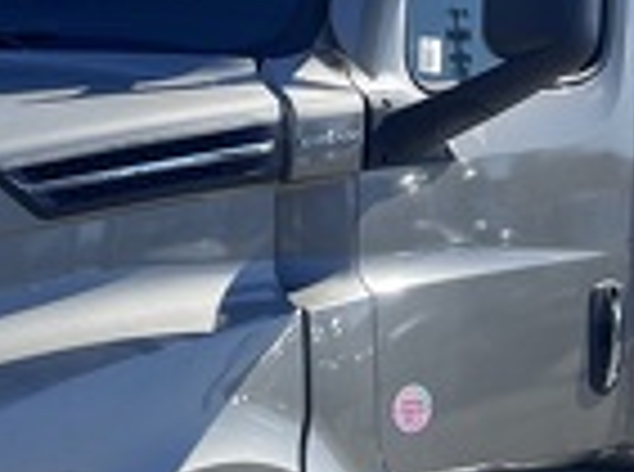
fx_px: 2028
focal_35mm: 111
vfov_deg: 13.3
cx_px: 112
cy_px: 229
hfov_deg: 17.6
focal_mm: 5.7
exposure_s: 1/2994
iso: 50
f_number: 1.5
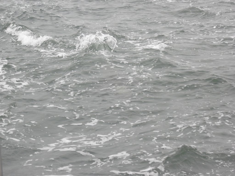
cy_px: 88
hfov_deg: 17.4
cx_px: 118
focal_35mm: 113
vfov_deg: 13.1
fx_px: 767
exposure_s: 1/250
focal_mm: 18.6
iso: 100
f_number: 5.2
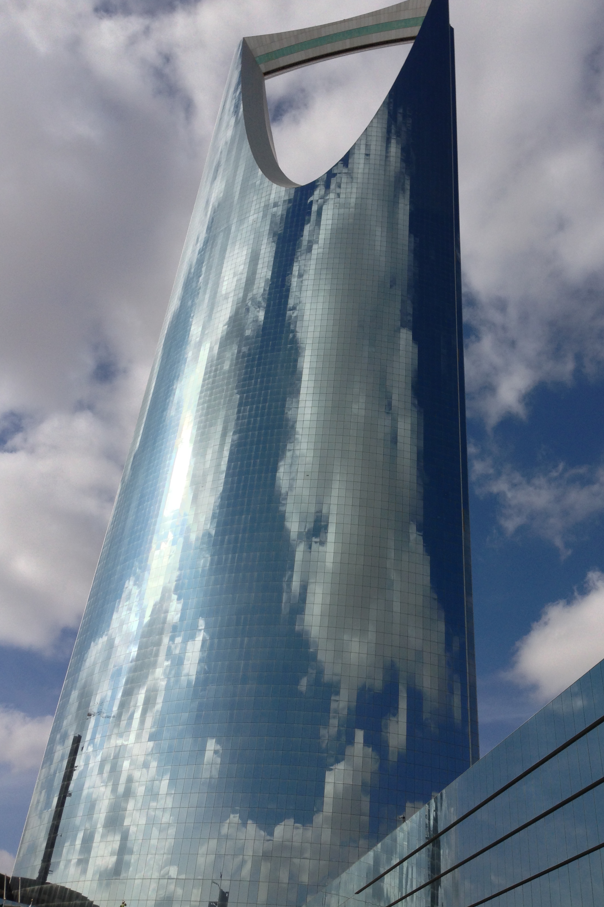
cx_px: 331
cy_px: 450
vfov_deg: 54.4
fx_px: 881
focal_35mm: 35
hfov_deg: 37.8
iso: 50
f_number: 2.4
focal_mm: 4.12
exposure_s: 1/3195
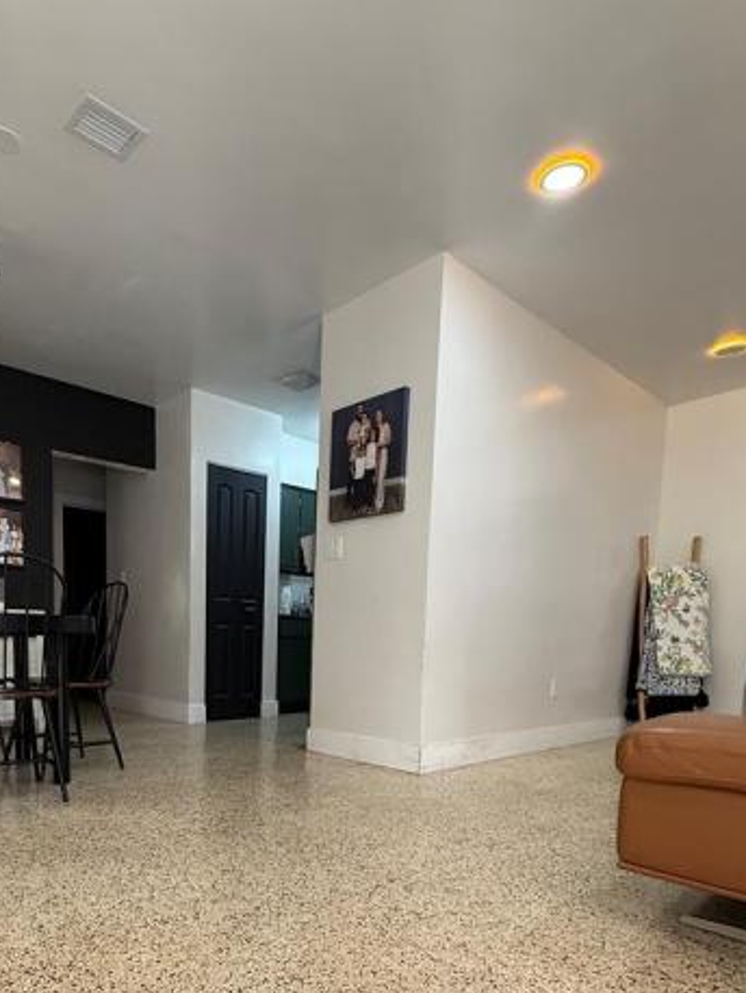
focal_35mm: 22
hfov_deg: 59.9
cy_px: 707
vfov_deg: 72.6
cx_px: 258
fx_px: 632
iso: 250
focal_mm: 2.22
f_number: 2.2
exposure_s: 1/120
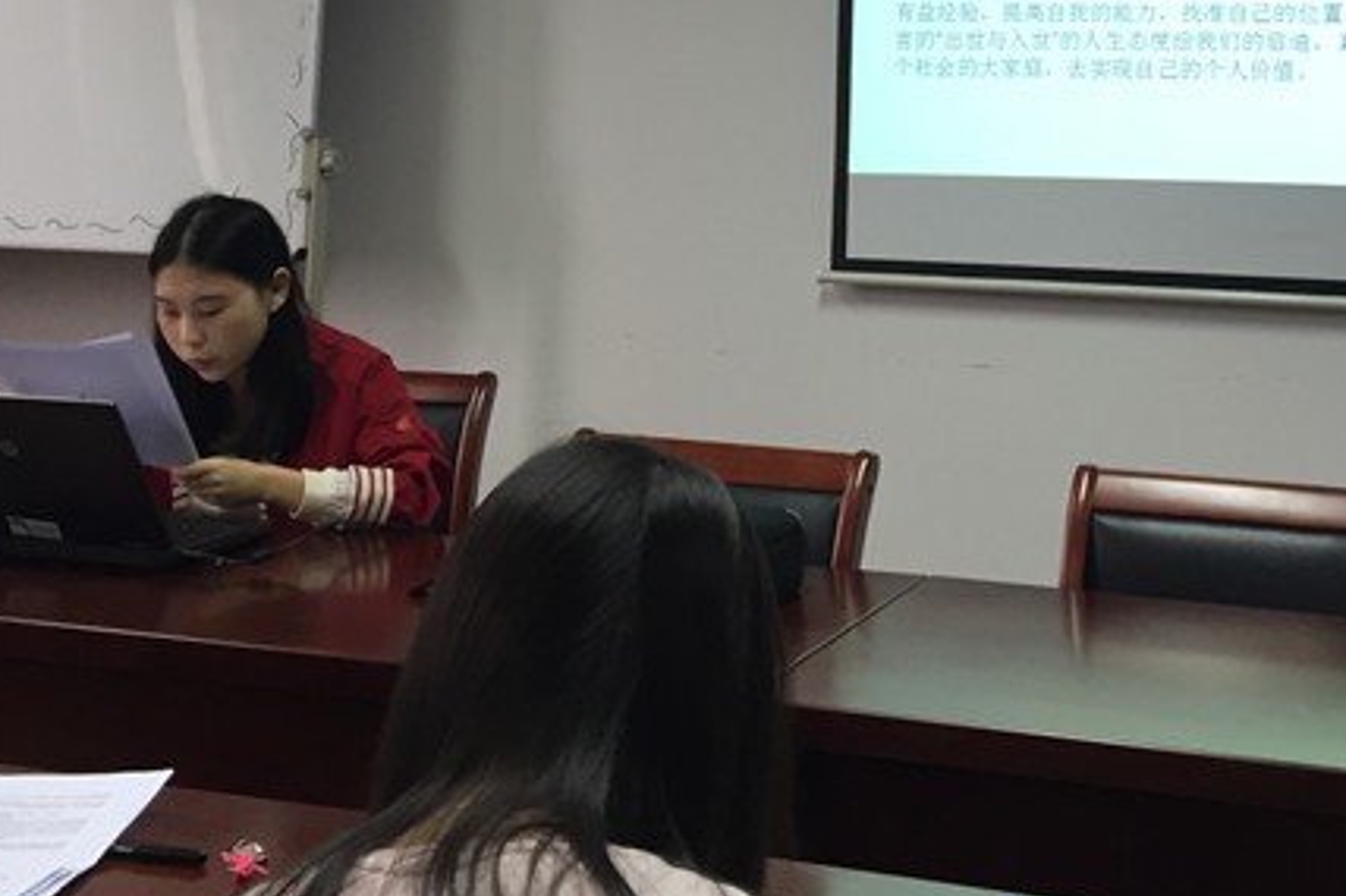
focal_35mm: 55
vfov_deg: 23.6
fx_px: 2055
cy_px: 14
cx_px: 928
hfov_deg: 35.8
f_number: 2.2
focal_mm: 4.15
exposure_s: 1/33
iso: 100
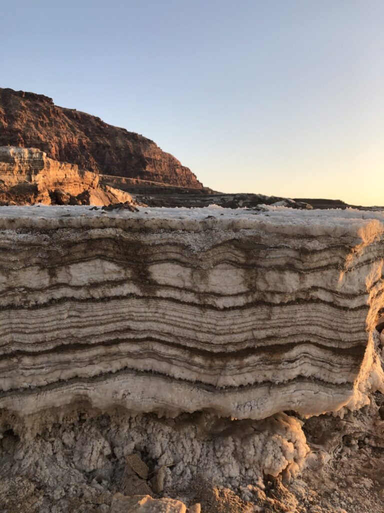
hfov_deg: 49.7
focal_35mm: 28
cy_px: 256
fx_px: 414
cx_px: 192
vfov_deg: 63.4
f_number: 1.8
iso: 20
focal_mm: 3.99
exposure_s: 1/372
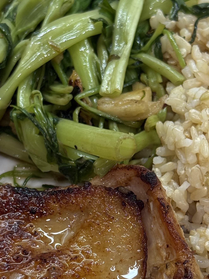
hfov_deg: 13.5
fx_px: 885
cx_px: 95
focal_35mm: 110
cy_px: 203
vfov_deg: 17.8
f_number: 1.78
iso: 160
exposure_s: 1/120
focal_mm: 6.76
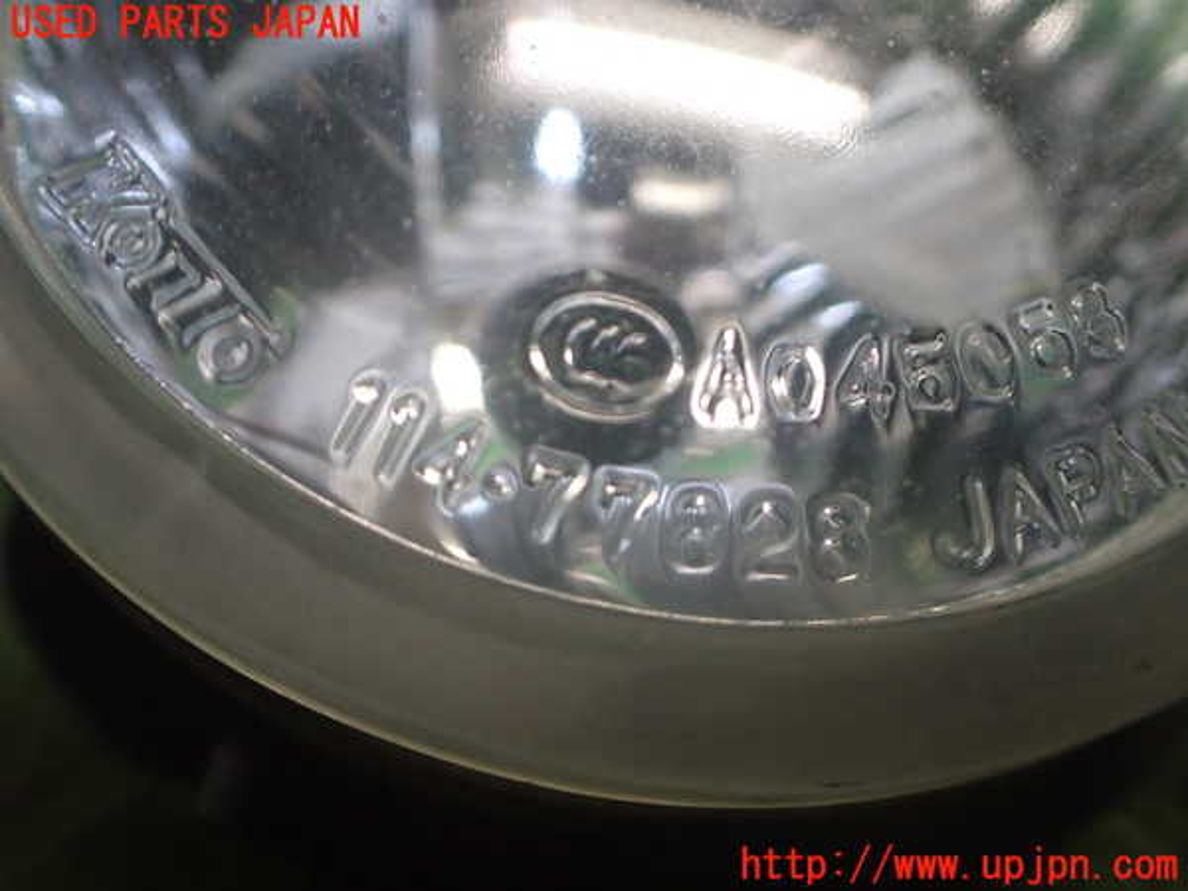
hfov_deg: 60.0
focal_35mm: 30
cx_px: 594
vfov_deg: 46.8
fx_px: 1030
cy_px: 446
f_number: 2.3
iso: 640
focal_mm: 5.4
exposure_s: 1/125
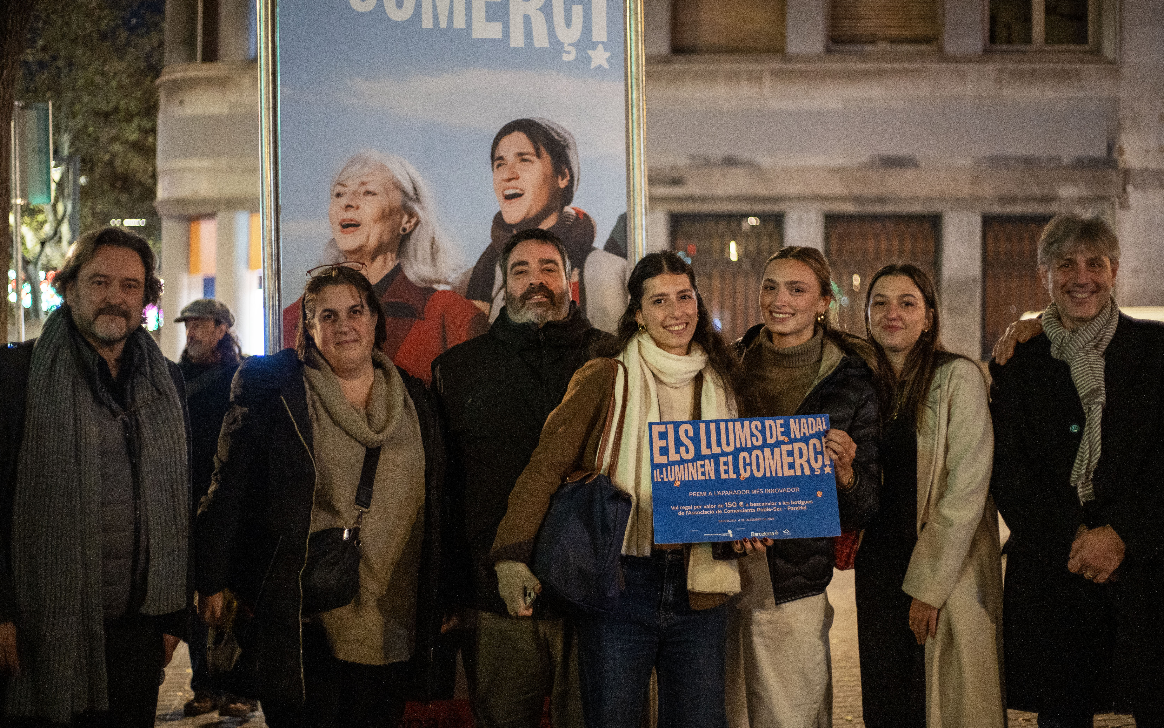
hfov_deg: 39.6
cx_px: 582
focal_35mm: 51
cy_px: 362
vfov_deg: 25.3
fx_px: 1618
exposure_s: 1/100
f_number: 1.8
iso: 3200
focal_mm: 50
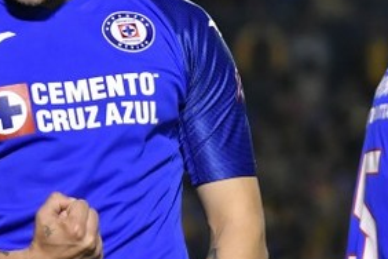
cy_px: 168
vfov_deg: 2.5
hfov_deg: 3.7
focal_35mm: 561
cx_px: 176
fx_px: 6046
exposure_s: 1/1250
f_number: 2.8
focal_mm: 110
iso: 2000
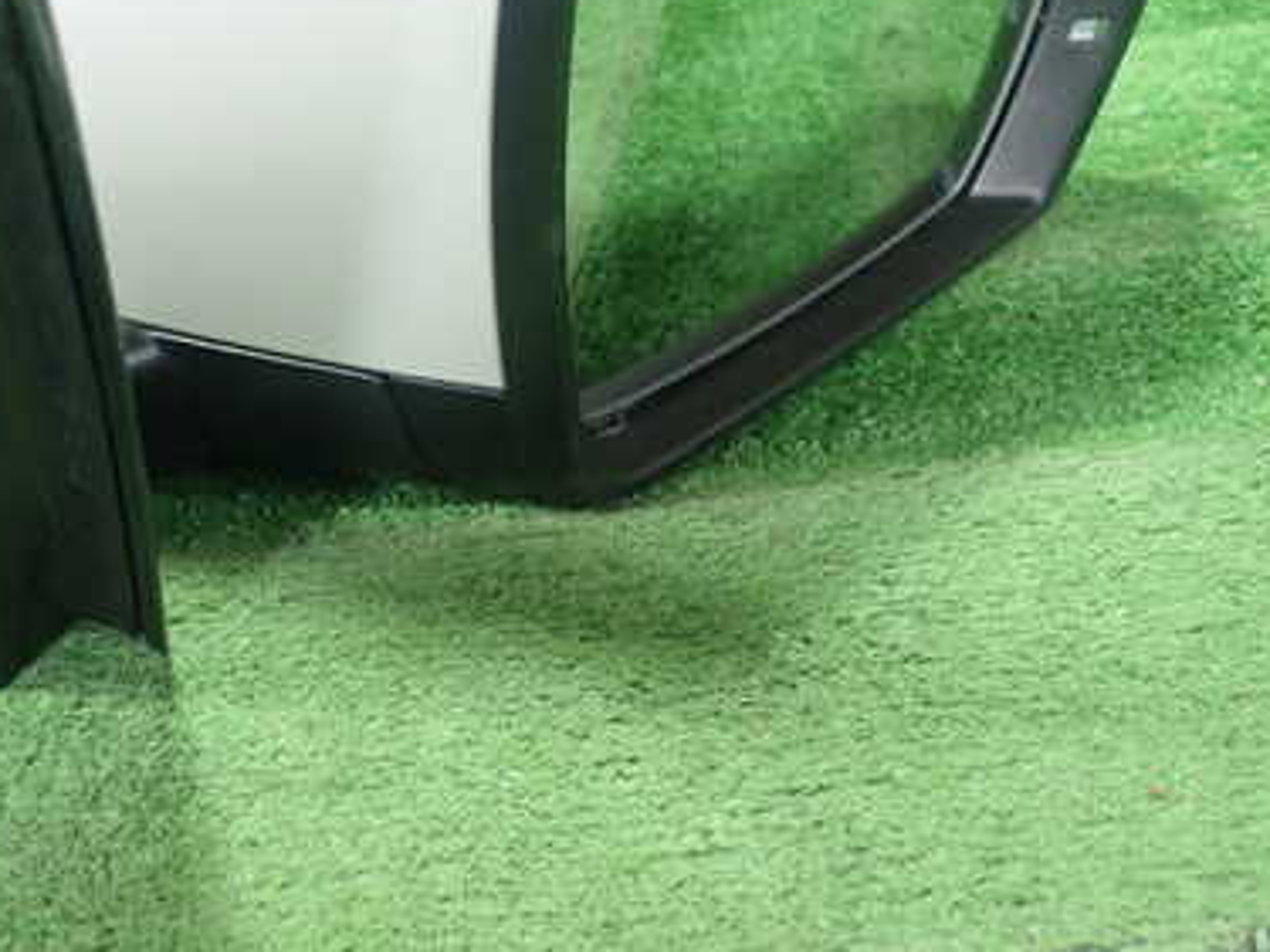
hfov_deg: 38.7
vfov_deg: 29.9
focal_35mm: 48
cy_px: 281
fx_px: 1760
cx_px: 322
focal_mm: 5.5
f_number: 2.3
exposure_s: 1/125
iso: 640
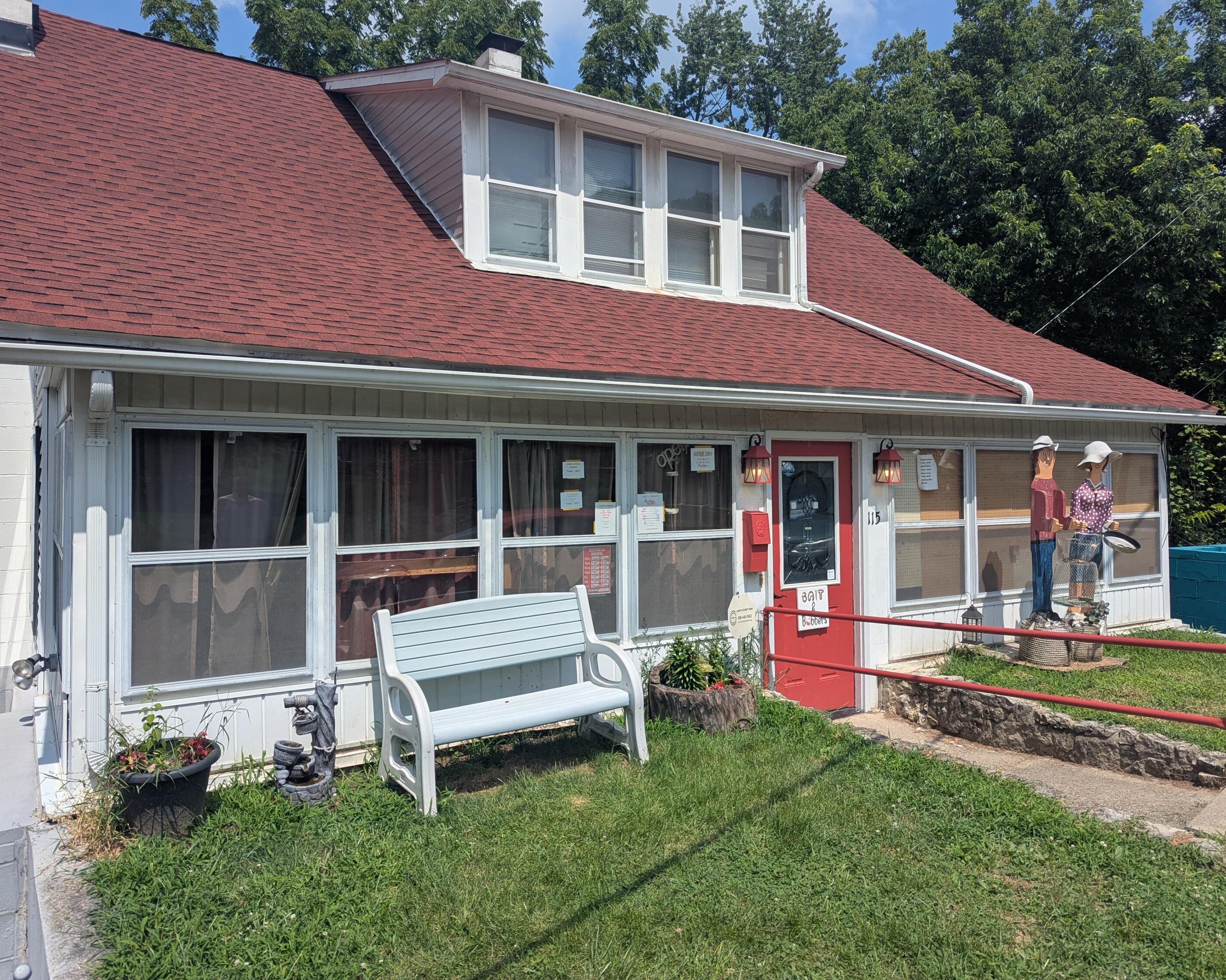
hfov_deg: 68.1
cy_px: 490
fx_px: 907
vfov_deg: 56.8
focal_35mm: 25
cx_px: 602
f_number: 1.85
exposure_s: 1/3534
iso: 45
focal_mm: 6.81
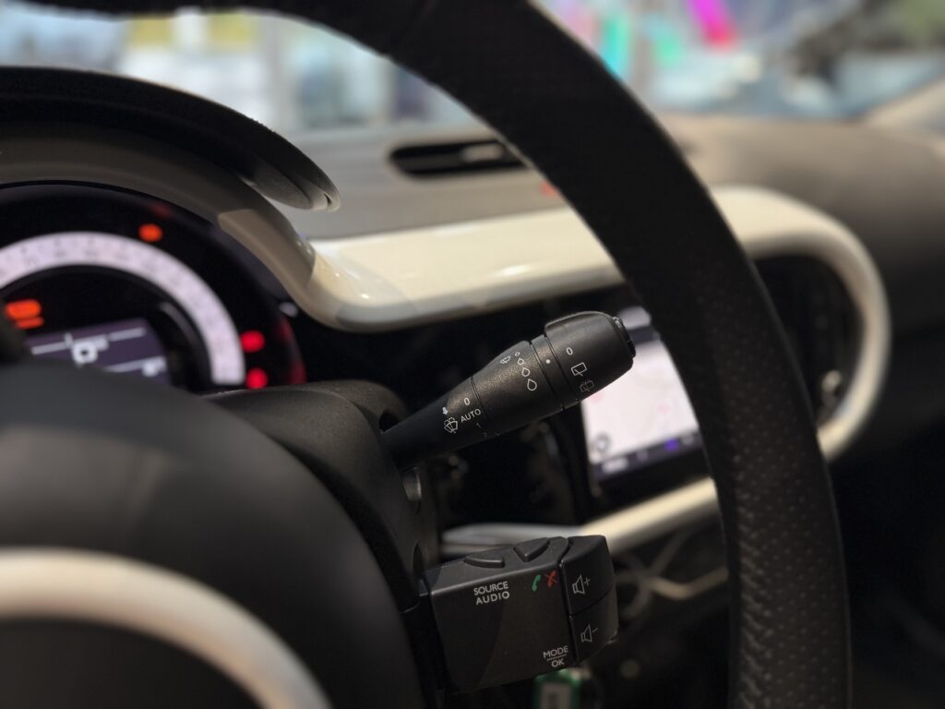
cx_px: 472
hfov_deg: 71.6
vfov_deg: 56.8
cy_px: 354
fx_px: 655
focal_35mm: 24
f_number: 1.78
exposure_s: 1/110
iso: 160
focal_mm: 6.76
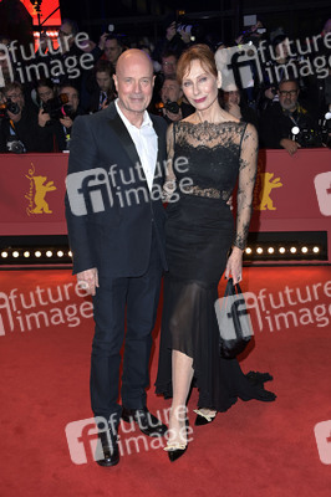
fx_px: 622
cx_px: 166
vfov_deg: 43.6
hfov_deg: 29.8
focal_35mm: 45
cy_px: 248
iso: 800
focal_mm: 45
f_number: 5
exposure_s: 1/250
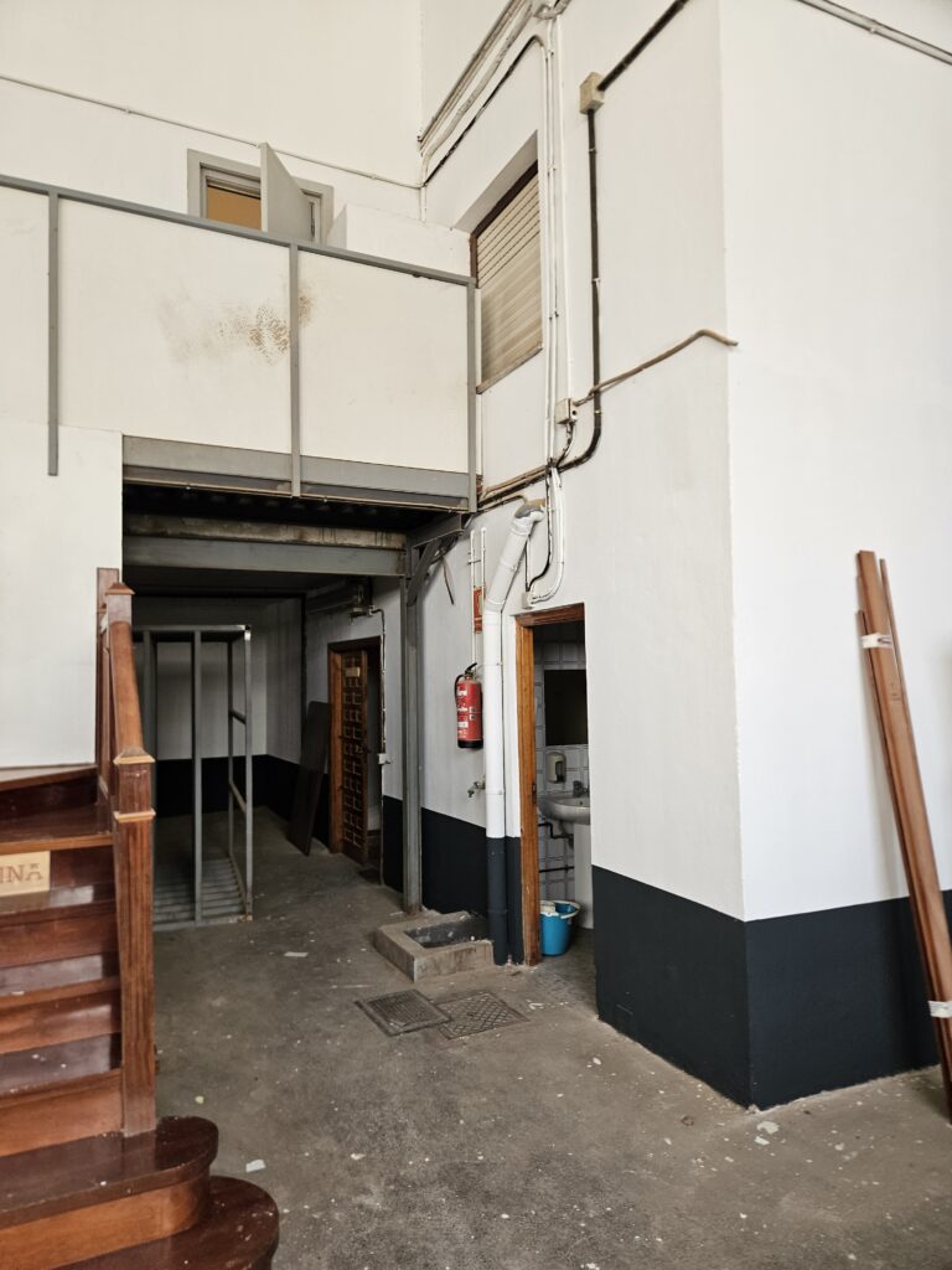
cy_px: 635
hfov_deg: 58.9
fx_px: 843
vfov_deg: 73.9
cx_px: 476
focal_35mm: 23
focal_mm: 5.4
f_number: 1.8
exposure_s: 1/100
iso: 160
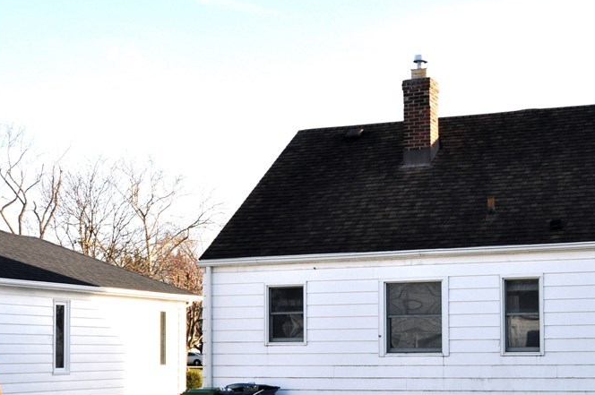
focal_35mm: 59
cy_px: 313
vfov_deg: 22.6
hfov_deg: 33.0
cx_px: 479
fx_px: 974
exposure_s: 1/250
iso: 400
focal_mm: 24
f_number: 10
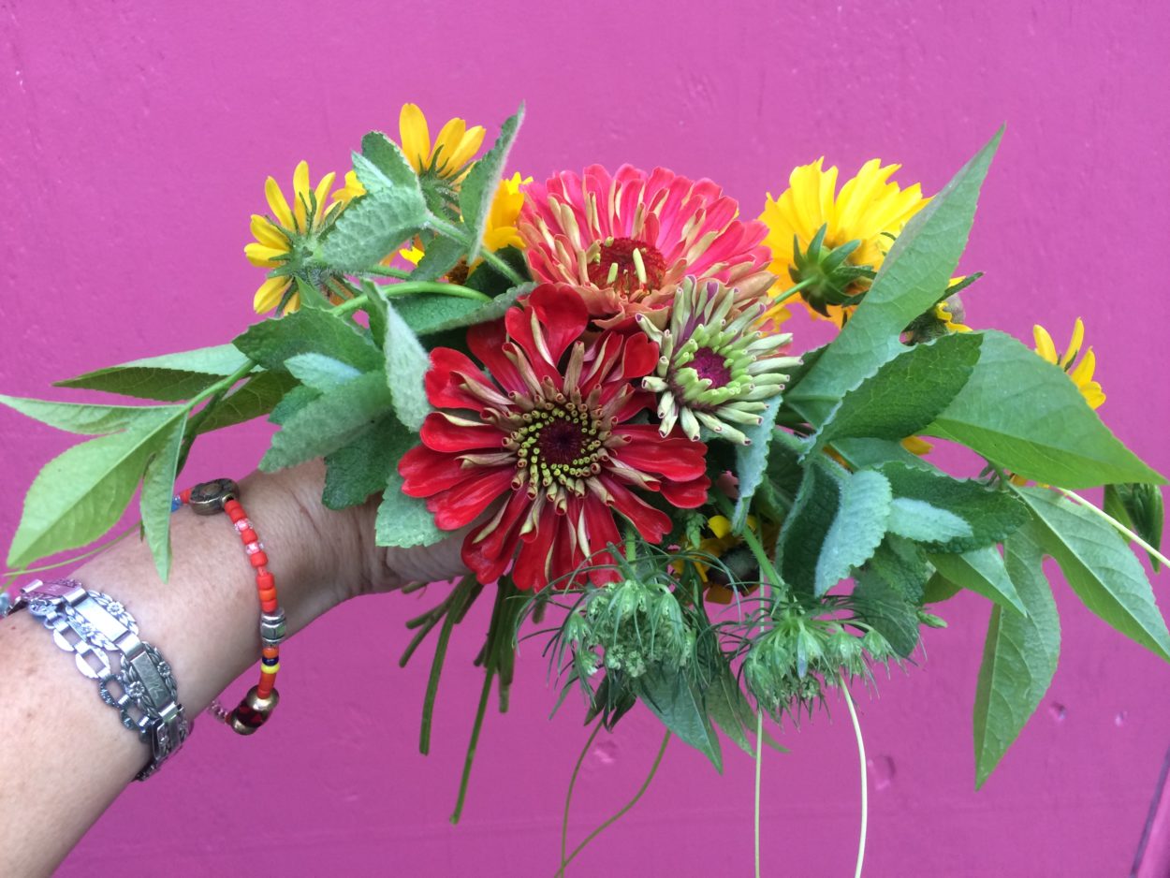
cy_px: 439
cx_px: 585
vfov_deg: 48.2
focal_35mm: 29
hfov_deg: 61.7
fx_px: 980
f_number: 2.2
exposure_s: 1/30
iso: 40
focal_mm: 4.15
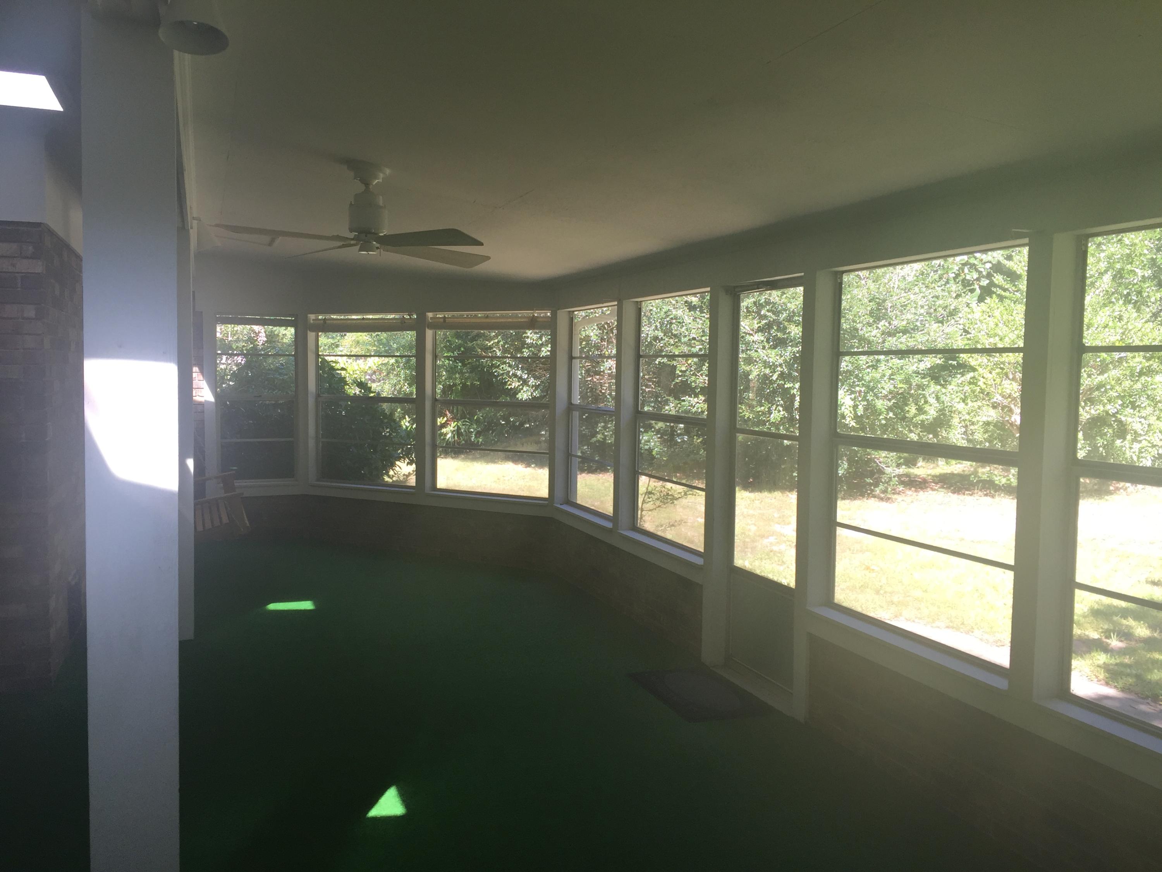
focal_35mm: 29
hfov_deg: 61.7
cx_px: 581
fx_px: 973
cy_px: 436
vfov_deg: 48.2
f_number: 2.2
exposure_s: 1/120
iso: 32
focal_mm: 4.15
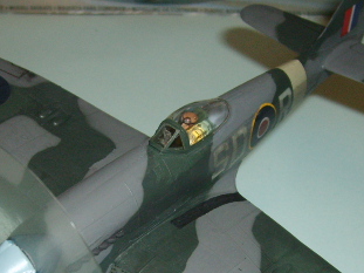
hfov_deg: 27.0
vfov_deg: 20.2
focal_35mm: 72
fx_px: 757
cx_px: 169
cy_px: 219
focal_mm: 5.8
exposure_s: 1/45
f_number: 2.8
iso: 100
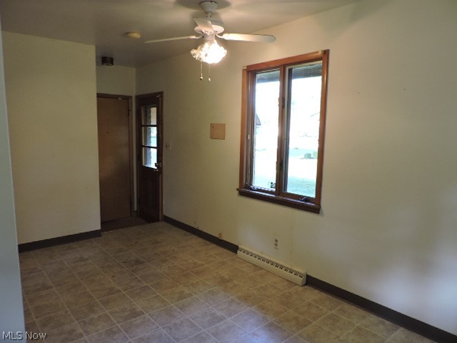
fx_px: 317
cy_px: 172
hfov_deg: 71.6
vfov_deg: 56.8
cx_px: 228
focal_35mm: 24
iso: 360
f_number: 3
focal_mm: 4.3
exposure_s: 1/30
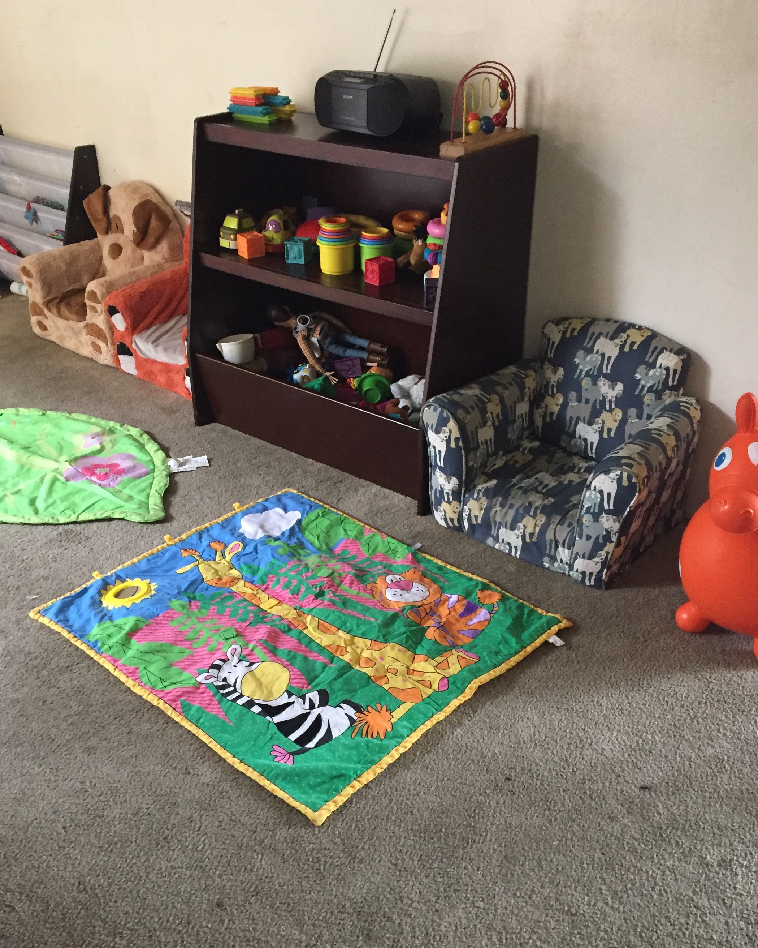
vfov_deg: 57.1
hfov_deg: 47.1
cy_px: 451
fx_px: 869
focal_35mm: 31
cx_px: 384
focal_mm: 4.15
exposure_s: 1/30
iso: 200
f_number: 2.2
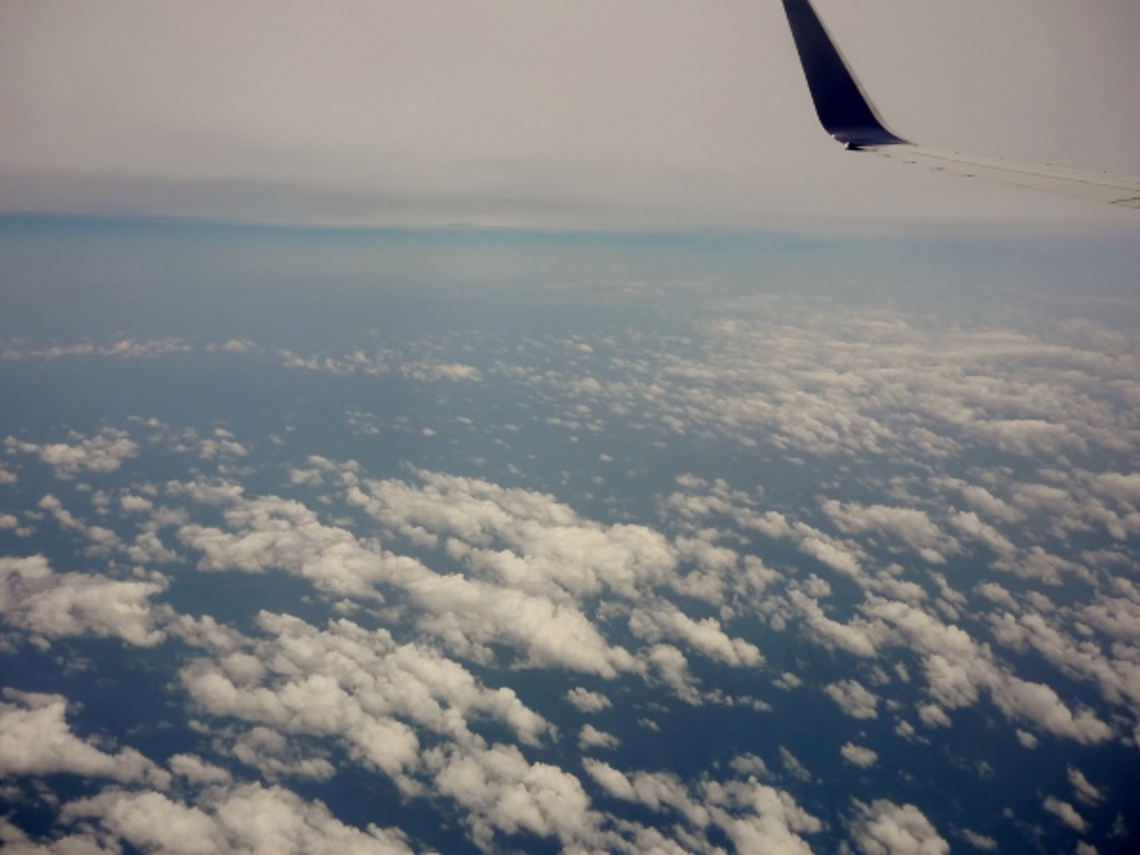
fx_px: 1087
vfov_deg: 42.9
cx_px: 570
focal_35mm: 33
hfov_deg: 55.4
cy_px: 428
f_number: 8
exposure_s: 1/400
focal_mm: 5.5
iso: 100
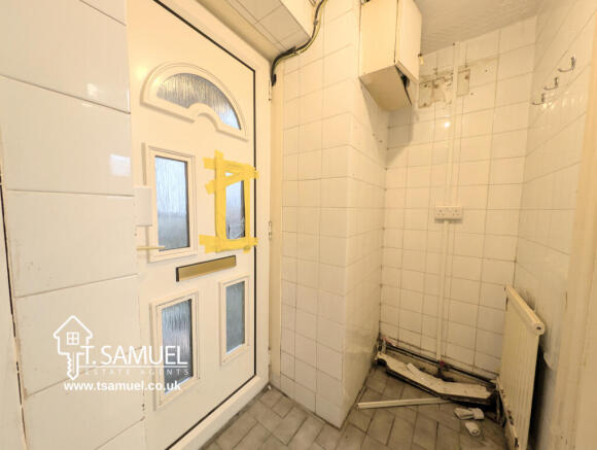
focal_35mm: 12
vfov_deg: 94.7
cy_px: 225
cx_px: 298
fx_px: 207
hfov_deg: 110.4
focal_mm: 2.23
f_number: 1.95
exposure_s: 1/50
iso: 132
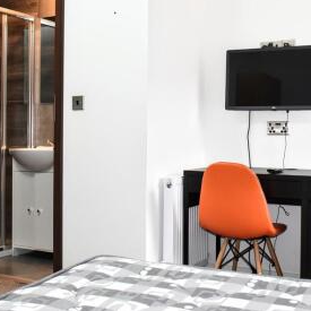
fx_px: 539
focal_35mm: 53
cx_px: 165
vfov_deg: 32.2
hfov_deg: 32.2
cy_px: 135
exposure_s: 1/100
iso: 800
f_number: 5
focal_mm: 24
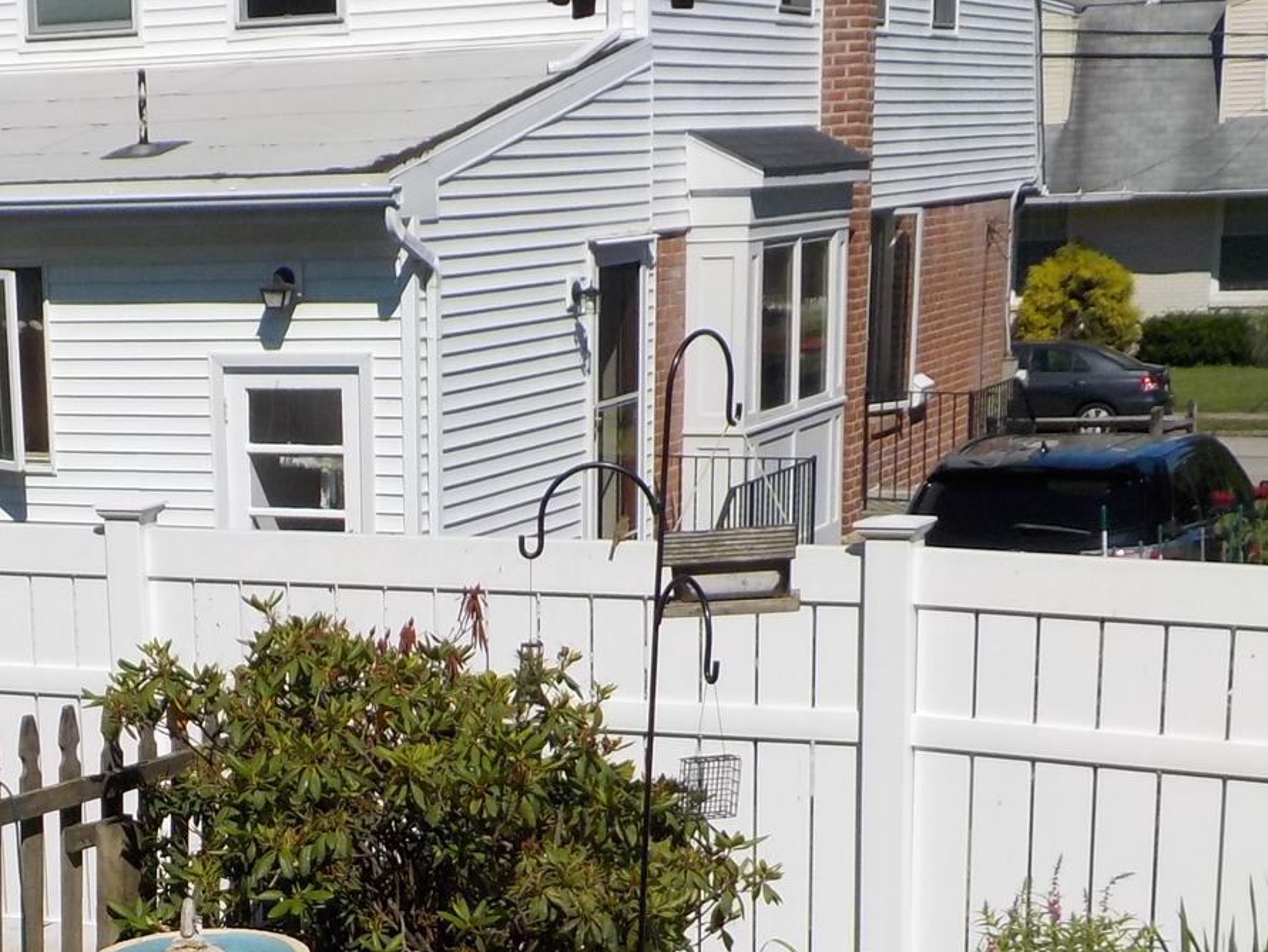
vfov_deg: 20.7
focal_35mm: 69
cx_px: 171
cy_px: 908
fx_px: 2528
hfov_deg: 27.3
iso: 125
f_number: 6.6
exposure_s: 1/640
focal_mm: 4.1
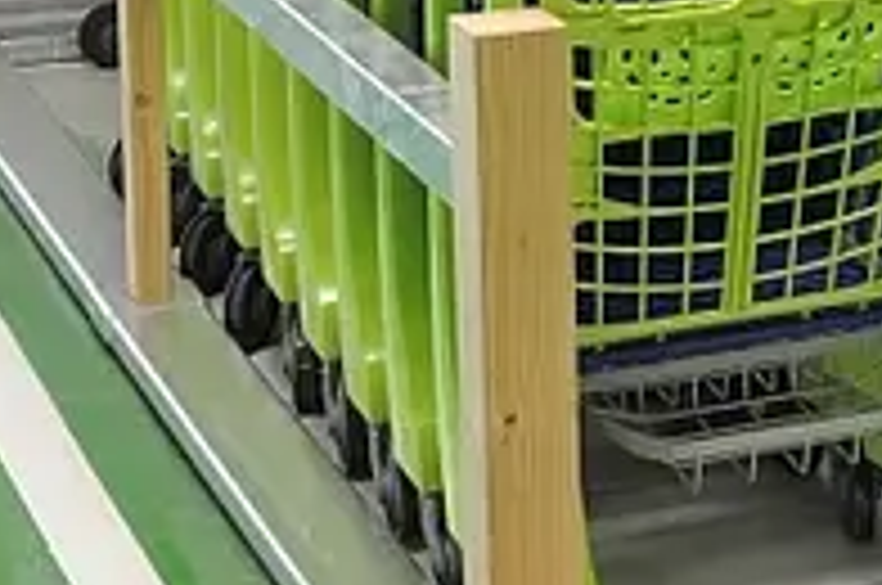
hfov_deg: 14.7
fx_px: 3272
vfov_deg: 10.0
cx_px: 1134
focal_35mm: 134
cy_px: -200
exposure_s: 1/30
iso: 640
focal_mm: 25
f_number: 5
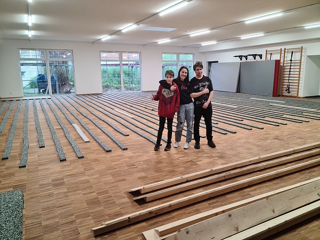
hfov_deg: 65.3
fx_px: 250
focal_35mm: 27
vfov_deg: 51.4
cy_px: 120
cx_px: 160
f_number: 2
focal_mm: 5.9
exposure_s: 1/50
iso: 100
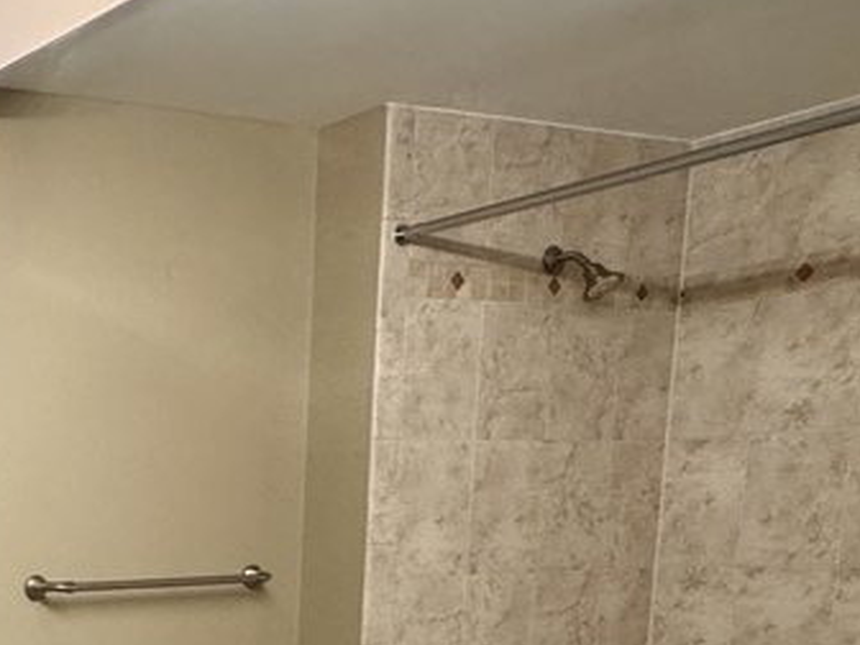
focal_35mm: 60
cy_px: 860
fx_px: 1491
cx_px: -195
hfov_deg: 27.8
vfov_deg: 21.8
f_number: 2.2
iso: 250
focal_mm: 2.22
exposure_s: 1/60
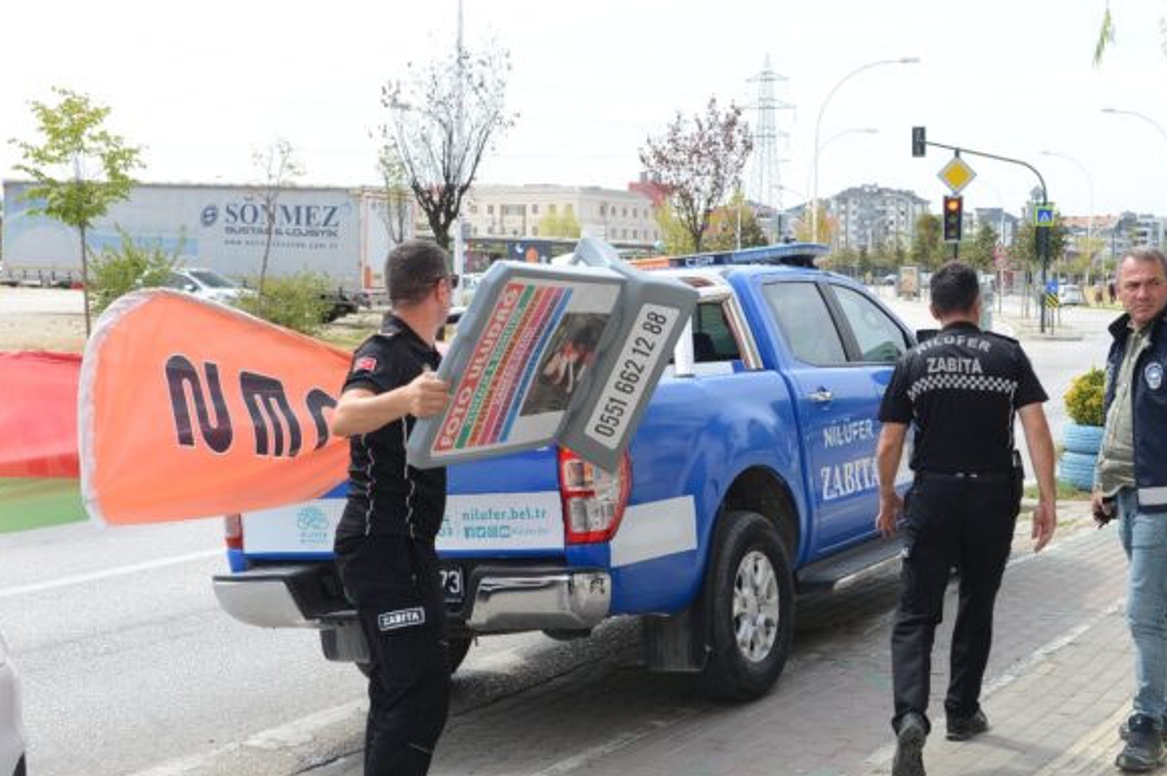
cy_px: 380
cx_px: 736
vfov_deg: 27.0
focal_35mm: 50
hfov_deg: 39.3
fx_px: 1620
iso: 320
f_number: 8
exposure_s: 1/320
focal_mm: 31
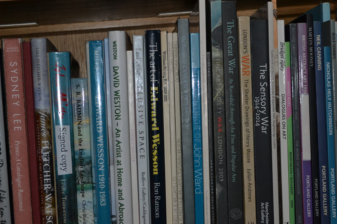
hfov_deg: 27.7
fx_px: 683
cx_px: 183
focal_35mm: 73
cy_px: 119
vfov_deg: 18.7
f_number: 5.3
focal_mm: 40
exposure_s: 1/60
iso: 900
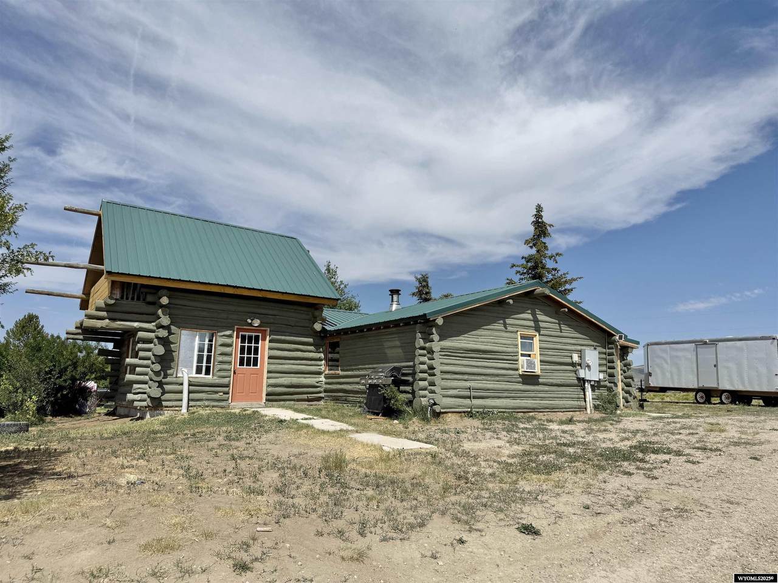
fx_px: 539
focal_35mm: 24
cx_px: 389
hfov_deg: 71.6
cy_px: 292
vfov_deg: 56.8
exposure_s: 1/10309
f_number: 1.78
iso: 80
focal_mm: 6.76
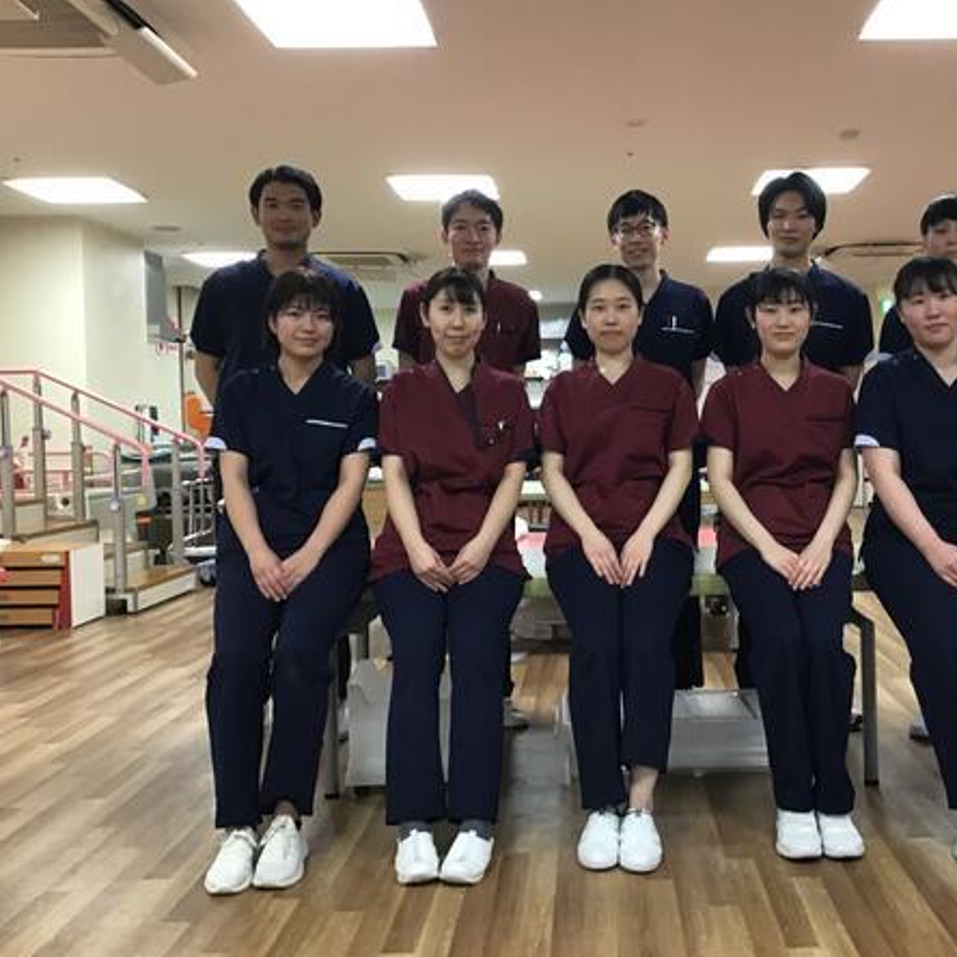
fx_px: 1157
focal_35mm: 37
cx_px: 595
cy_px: 483
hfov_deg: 44.6
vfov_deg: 44.9
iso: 100
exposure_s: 1/30
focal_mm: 3.3
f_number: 2.4
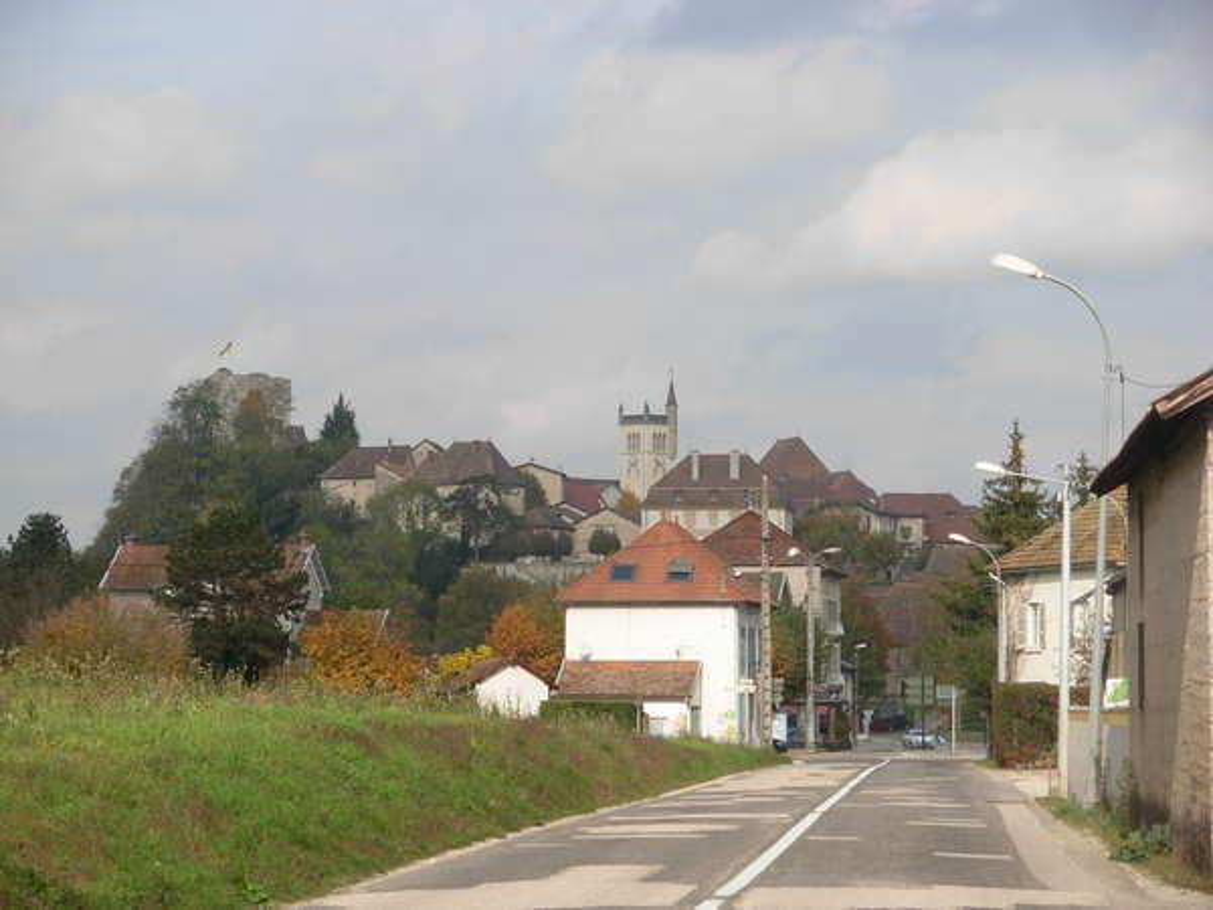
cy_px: 455
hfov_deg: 17.6
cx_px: 606
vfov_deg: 13.2
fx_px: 3925
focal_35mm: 112
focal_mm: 18.6
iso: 79
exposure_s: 1/575
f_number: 4.2
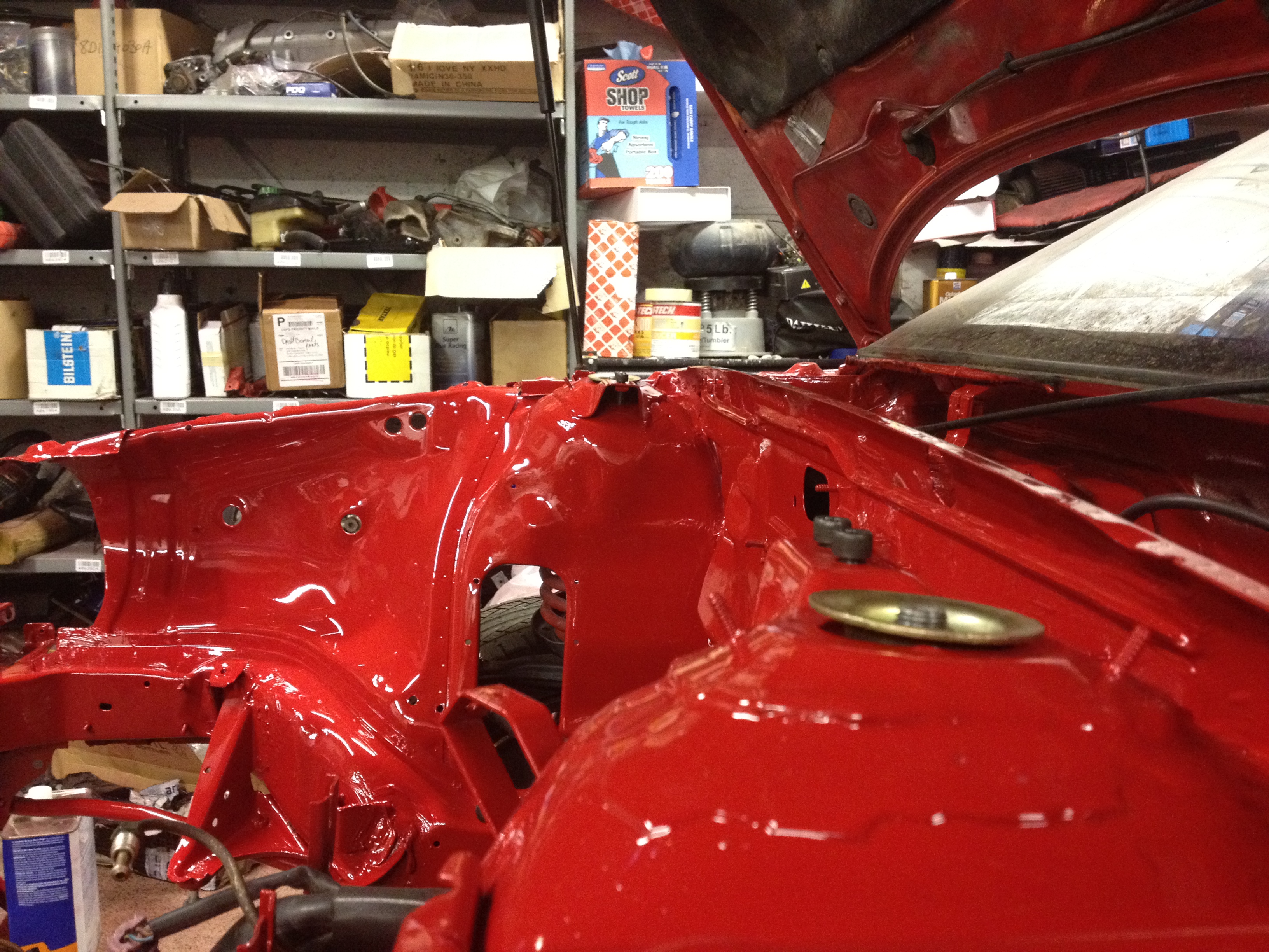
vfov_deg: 40.7
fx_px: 1283
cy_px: 476
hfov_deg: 52.6
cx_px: 634
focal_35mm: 35
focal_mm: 4.28
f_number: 2.4
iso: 400
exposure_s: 1/17
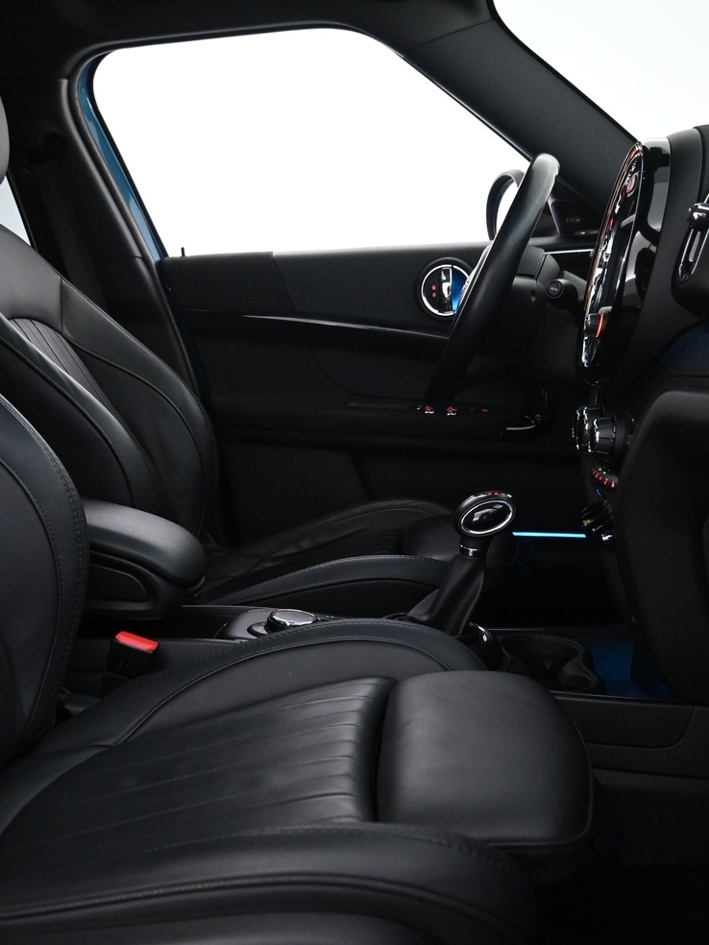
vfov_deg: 49.0
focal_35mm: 38
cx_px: 259
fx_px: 1038
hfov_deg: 37.5
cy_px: 497
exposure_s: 1/25
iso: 2000
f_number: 3.5
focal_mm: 16
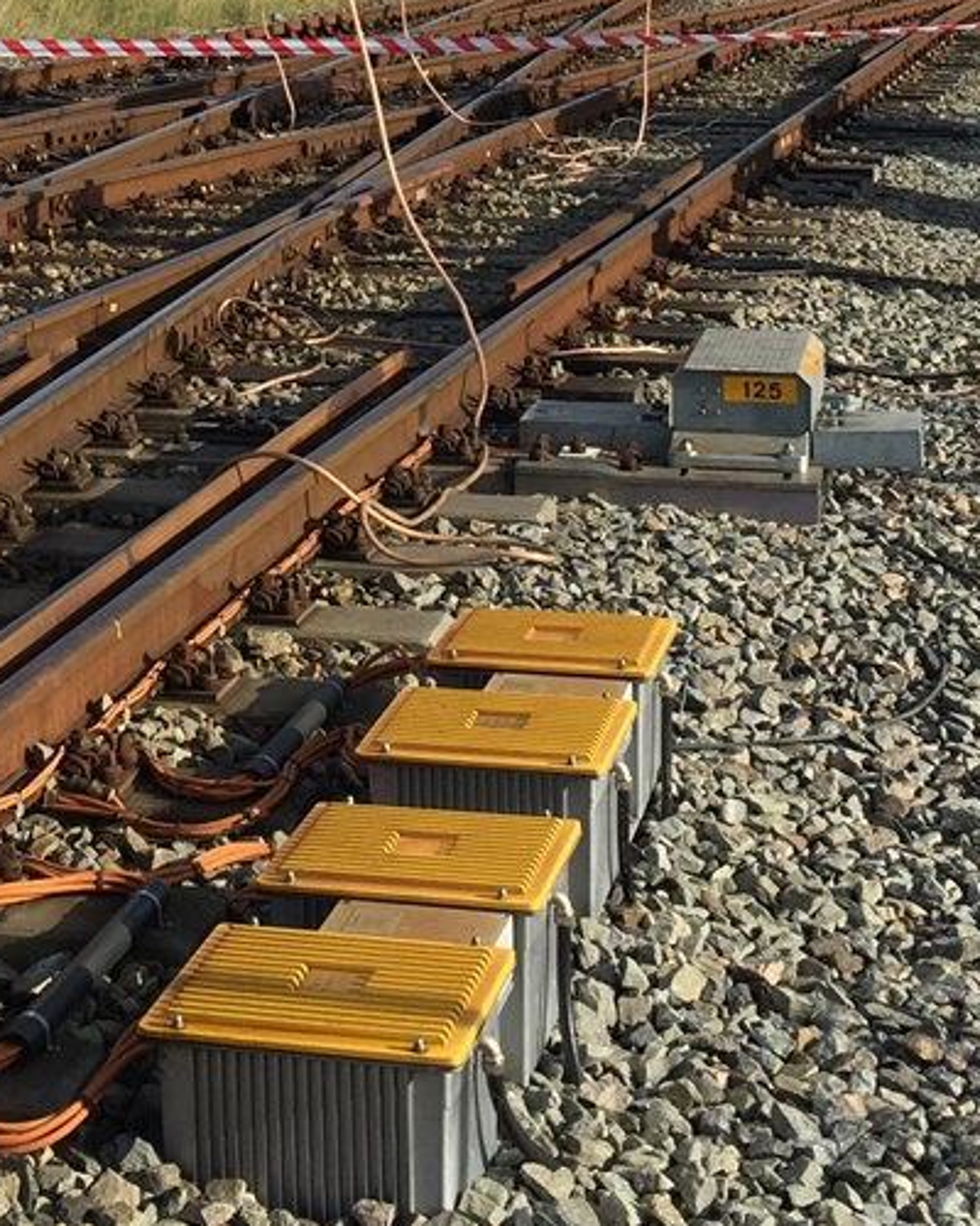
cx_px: 360
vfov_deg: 31.8
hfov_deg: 26.1
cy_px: 297
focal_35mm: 58
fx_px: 2103
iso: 32
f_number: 2.2
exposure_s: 1/1276
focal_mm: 4.15
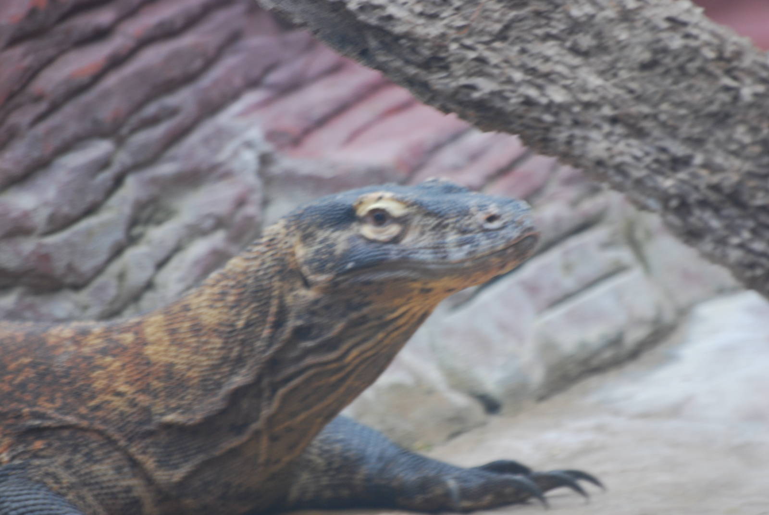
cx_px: 384
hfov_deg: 4.6
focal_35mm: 450
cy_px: 258
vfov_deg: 3.1
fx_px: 9624
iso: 400
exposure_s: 1/40
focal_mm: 300
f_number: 5.6
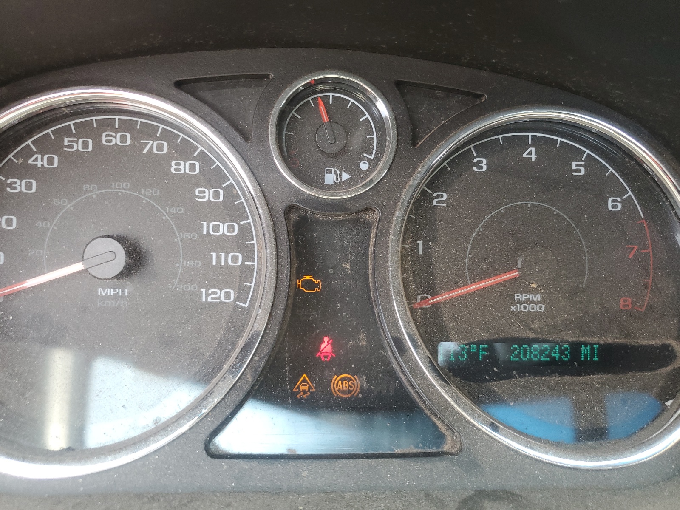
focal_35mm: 26
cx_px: 340
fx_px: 511
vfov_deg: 53.1
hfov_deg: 67.3
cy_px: 255
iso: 86
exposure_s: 1/120
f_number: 1.5
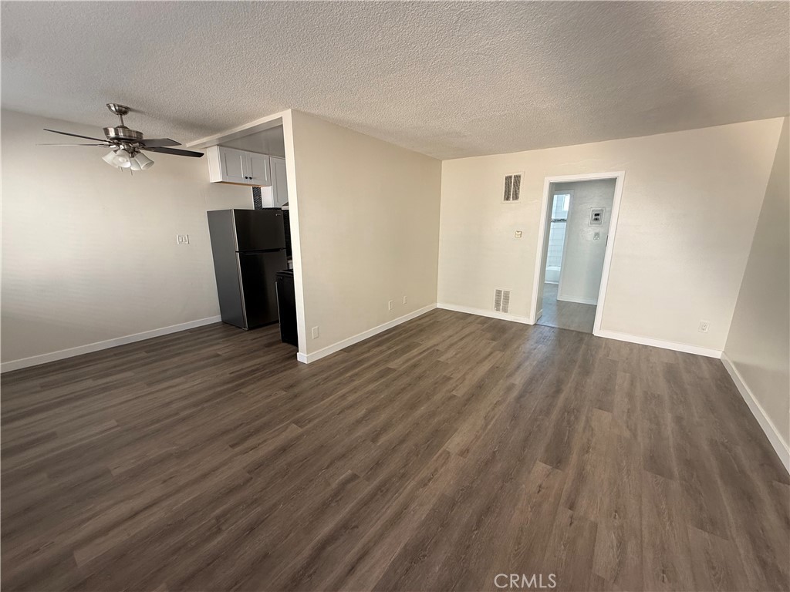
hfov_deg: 102.1
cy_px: 296
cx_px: 395
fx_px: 320
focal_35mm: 14
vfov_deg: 85.7
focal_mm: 2.22
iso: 80
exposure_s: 1/99
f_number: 2.2
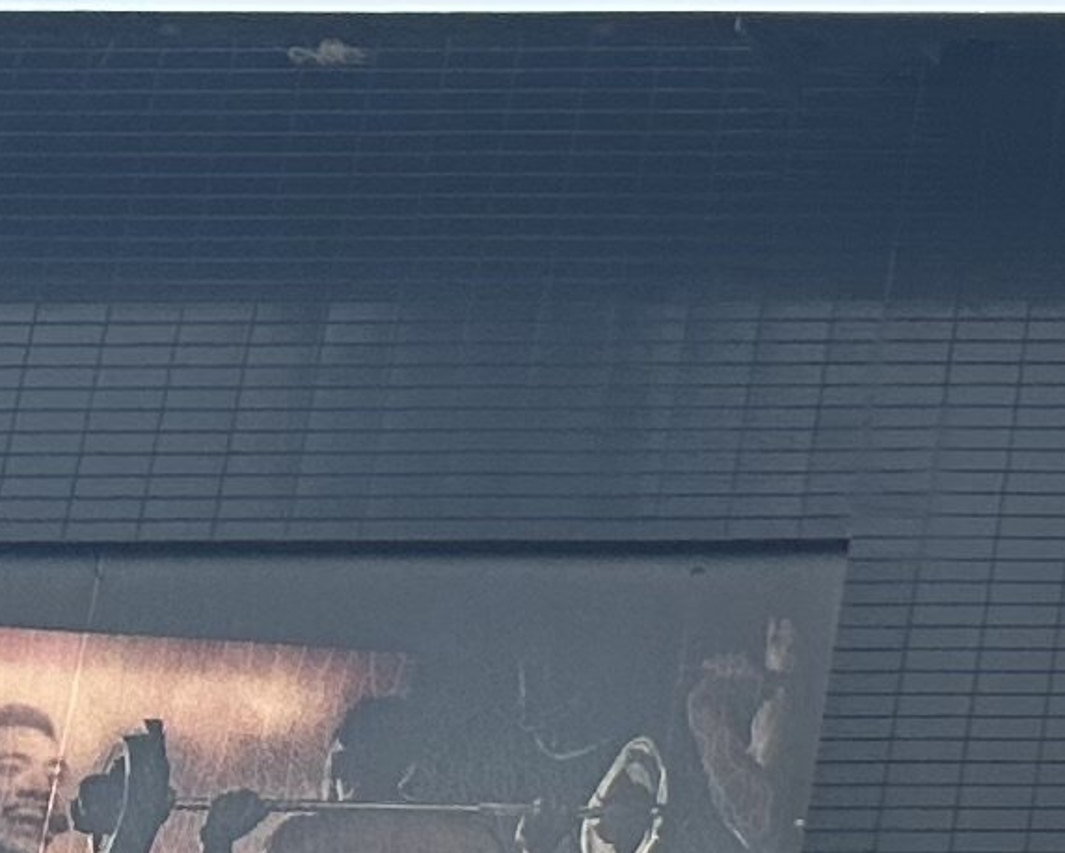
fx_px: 5203
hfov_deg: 9.2
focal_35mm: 165
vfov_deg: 9.2
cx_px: 3266
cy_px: 1114
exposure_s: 1/1357
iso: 80
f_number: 1.8
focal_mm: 6.9
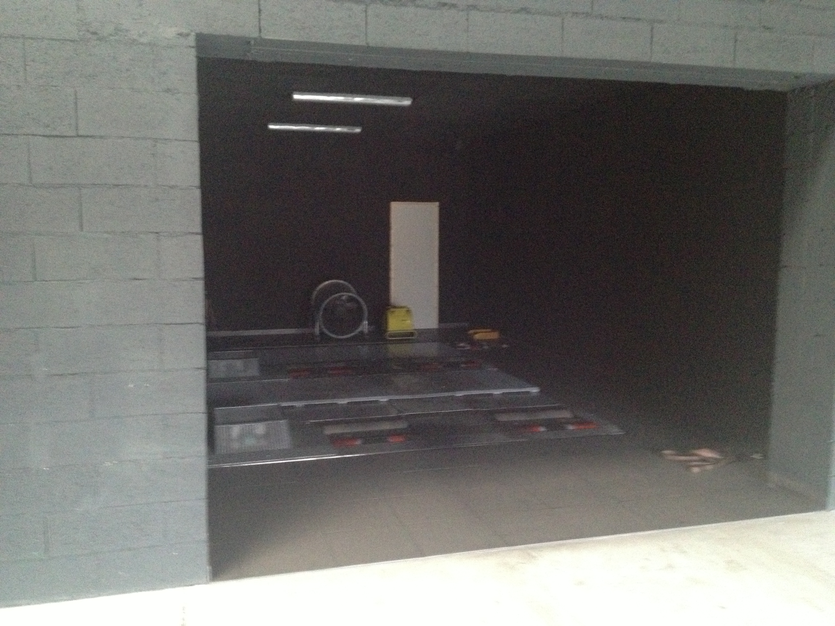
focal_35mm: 35
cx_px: 418
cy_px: 313
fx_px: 844
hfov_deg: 52.6
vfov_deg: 40.7
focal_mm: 4.28
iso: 800
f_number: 2.4
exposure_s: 1/15
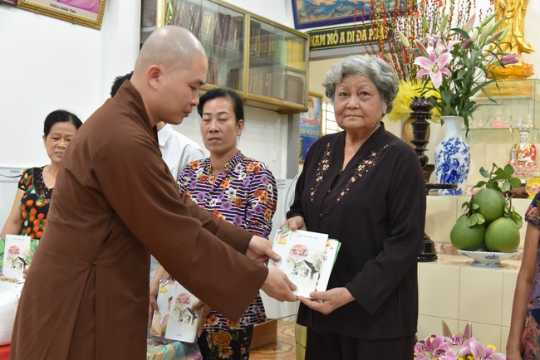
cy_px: 180
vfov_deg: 30.5
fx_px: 660
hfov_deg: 44.5
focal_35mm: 44
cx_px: 270
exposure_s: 1/80
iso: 1600
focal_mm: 44
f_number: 4.5
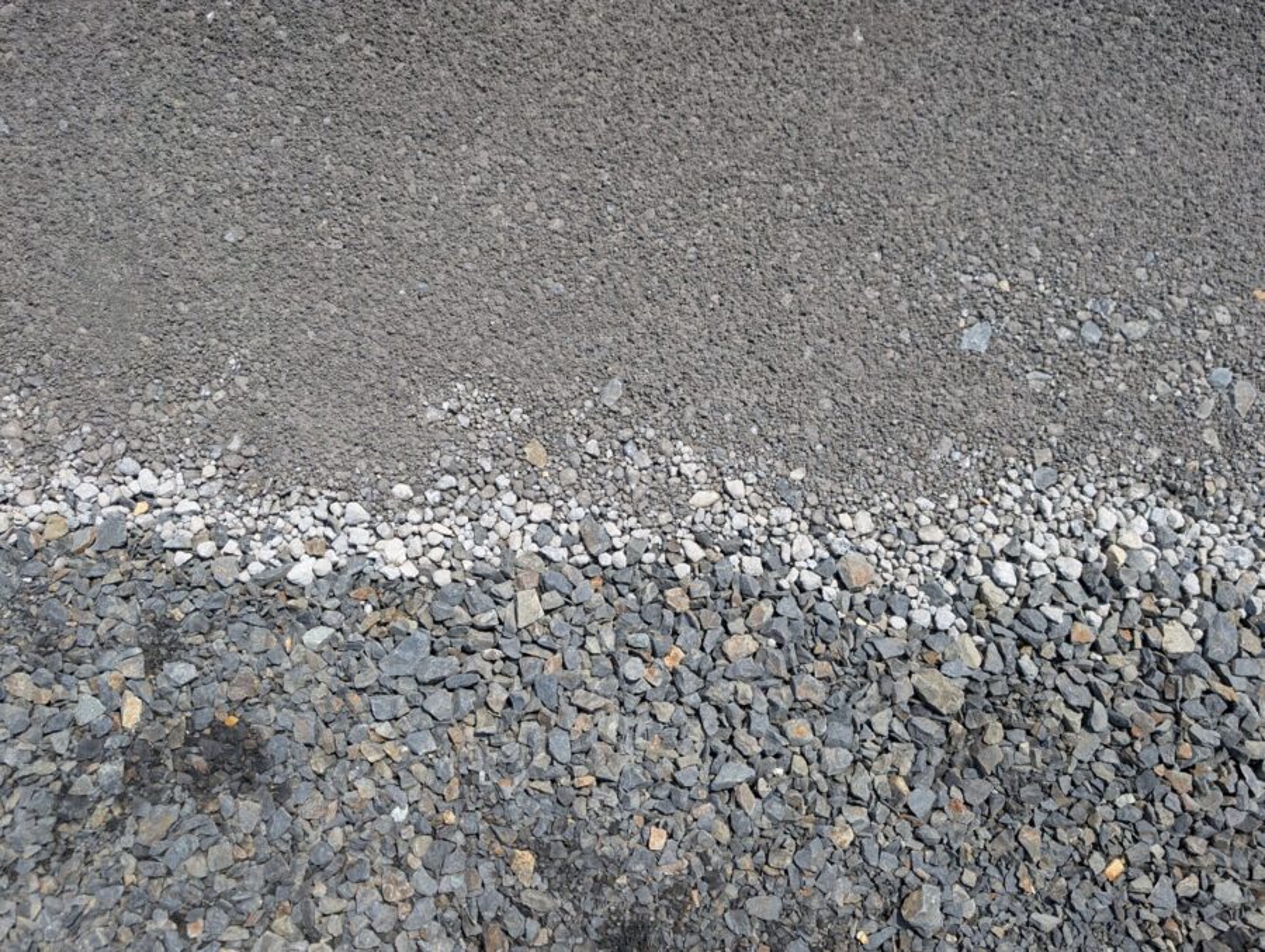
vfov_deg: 57.0
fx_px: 878
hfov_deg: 71.5
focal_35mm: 24
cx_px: 632
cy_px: 476
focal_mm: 6.9
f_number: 1.68
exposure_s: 1/814
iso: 19
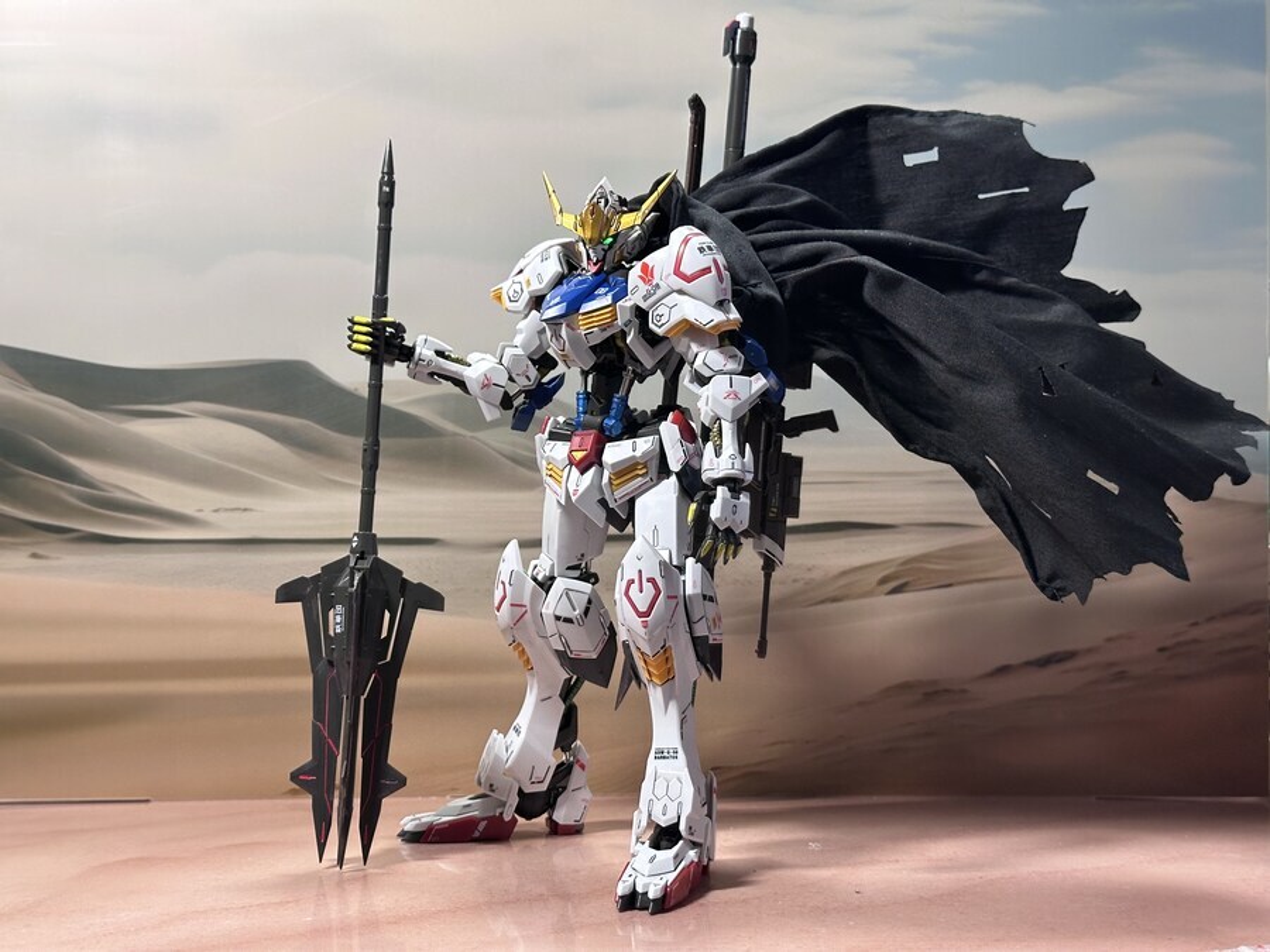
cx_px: 635
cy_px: 476
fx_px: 1761
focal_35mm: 48
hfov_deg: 39.7
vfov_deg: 30.3
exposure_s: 1/60
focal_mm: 6.86
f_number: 1.78
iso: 160
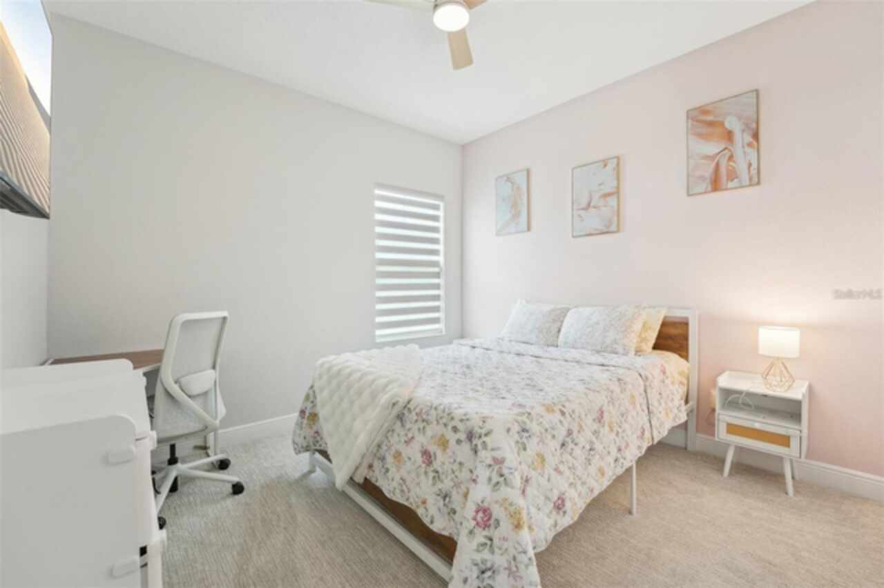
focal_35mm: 14
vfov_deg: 81.1
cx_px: 442
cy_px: 294
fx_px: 344
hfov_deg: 104.3
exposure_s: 1/6
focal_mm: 14
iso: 200
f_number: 8
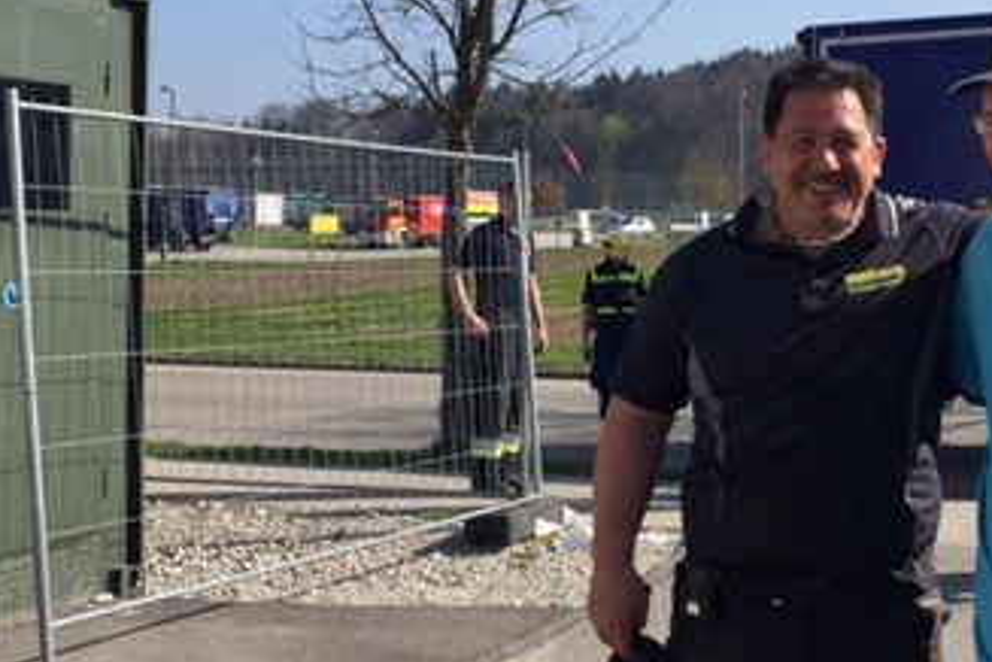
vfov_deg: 22.8
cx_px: 695
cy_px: 182
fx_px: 1626
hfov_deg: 33.5
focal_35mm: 59
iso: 32
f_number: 2.2
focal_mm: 4.15
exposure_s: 1/1721
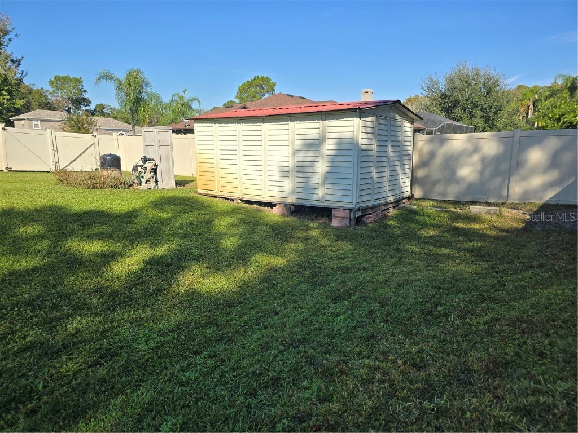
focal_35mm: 23
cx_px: 289
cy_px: 216
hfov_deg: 73.9
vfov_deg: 58.9
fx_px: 384
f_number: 1.7
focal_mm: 6.3
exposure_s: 1/752
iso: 12
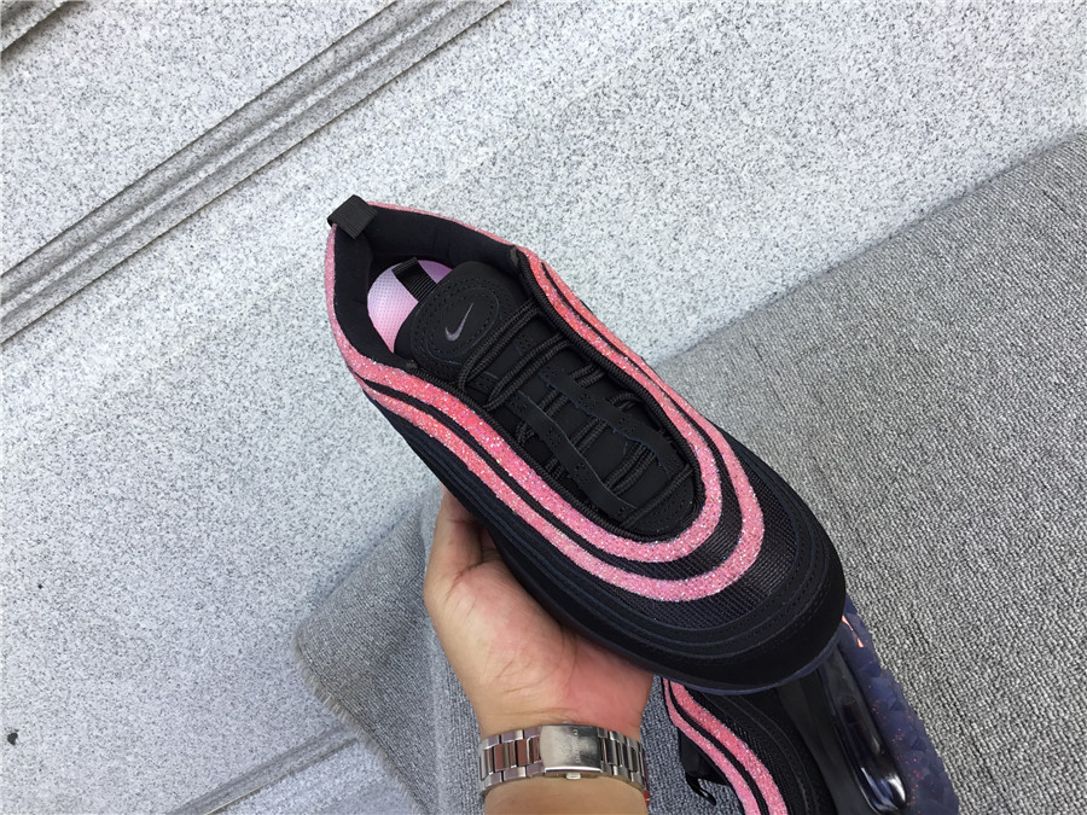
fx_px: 973
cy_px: 408
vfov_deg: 45.4
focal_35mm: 31
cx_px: 544
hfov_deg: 58.4
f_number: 2.4
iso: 25
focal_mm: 3.3
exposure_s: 1/120
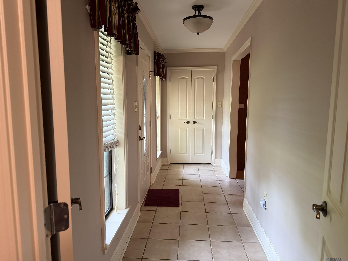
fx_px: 241
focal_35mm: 24
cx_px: 174
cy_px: 130
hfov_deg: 71.6
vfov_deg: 56.8
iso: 200
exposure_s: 1/60
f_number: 1.78
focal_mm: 6.76
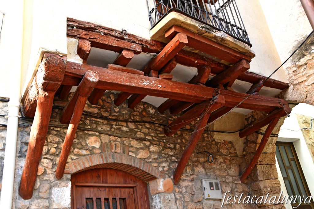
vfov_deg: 39.9
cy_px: 104
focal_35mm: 33
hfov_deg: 57.2
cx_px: 157
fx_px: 288
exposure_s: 1/125
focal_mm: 22
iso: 1000
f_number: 5.6
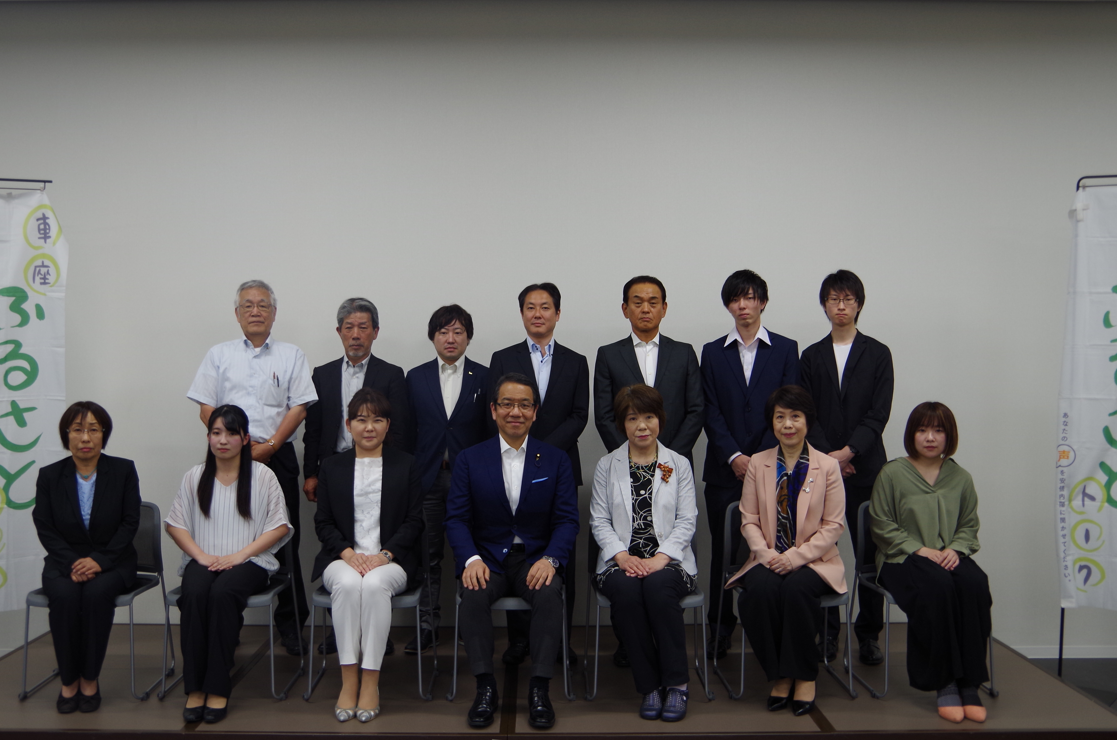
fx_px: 1146
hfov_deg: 52.0
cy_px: 347
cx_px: 549
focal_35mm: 37
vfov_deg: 35.8
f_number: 4
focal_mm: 21
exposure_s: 1/50
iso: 200
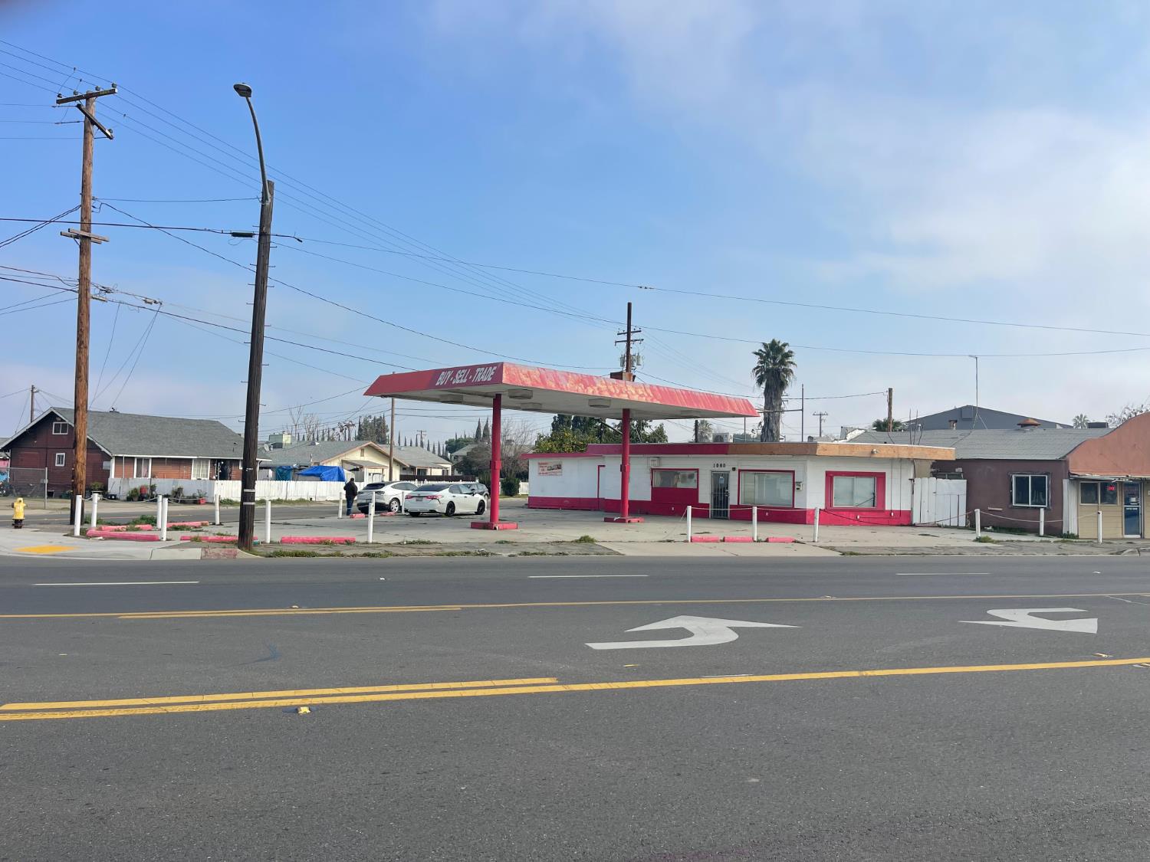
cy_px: 431
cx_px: 575
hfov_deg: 69.4
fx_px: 831
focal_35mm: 25
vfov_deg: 54.9
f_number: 1.6
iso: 32
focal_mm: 5.1
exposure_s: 1/4717
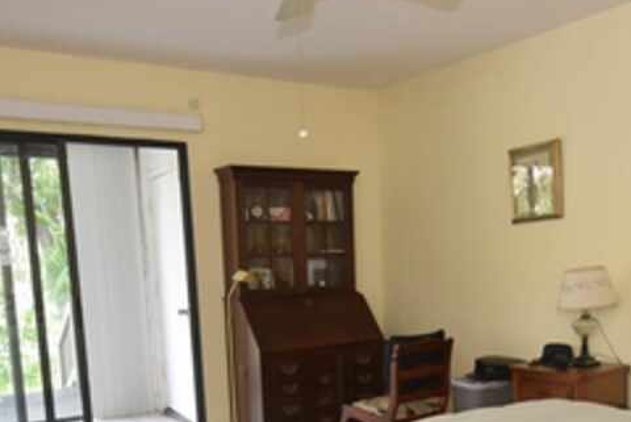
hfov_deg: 47.9
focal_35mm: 40
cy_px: 339
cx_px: 398
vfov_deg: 32.5
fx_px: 702
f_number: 4.5
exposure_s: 1/80
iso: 800
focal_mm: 10
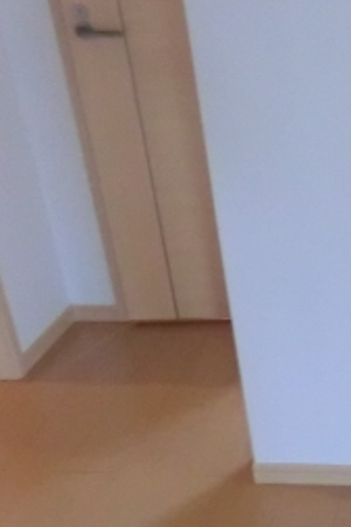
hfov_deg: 19.1
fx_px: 923
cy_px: 442
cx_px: 513
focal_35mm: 63
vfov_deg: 30.9
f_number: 3.2
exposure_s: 1/50
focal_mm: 4.3
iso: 800
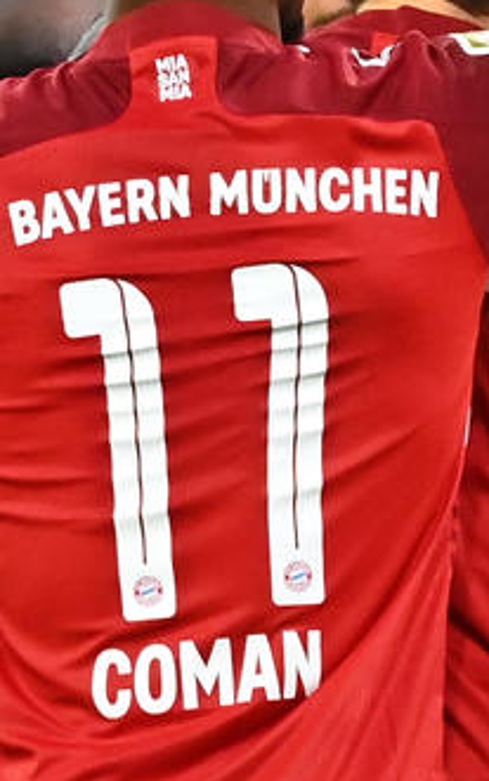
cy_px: 92
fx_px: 30201
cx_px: 822
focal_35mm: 1417
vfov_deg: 1.5
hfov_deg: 0.9
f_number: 5.6
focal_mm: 500
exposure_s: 1/1250
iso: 6400
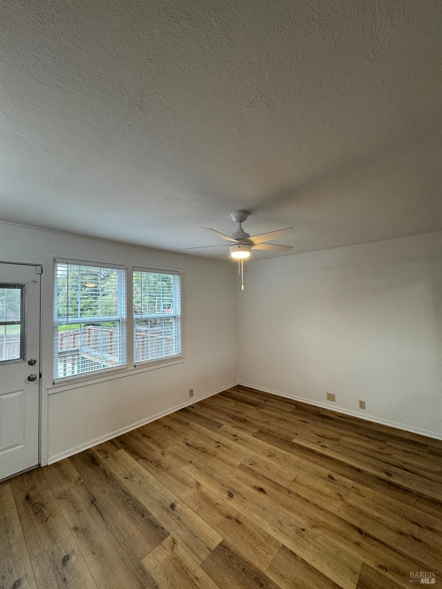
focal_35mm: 14
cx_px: 221
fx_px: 238
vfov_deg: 102.1
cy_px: 294
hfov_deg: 85.7
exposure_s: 1/120
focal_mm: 2.22
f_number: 2.2
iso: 160
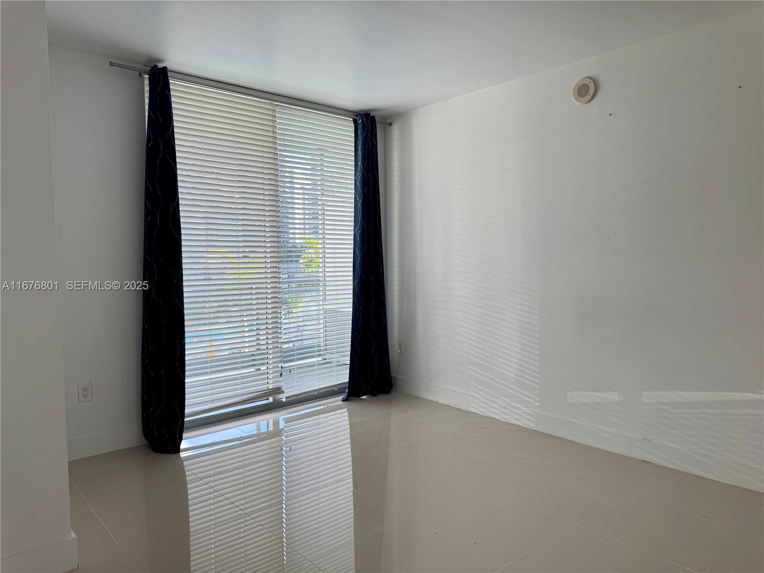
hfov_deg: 71.6
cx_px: 382
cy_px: 286
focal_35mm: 24
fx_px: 530
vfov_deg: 56.8
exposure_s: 1/120
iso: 80
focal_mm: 6.76
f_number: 1.78
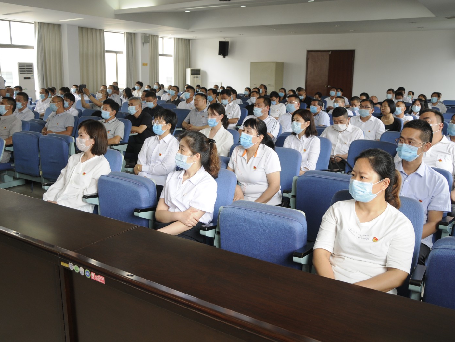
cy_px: 170
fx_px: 454
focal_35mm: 35
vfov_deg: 41.2
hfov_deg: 53.1
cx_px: 204
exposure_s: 1/60
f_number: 3.8
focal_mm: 21
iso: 360
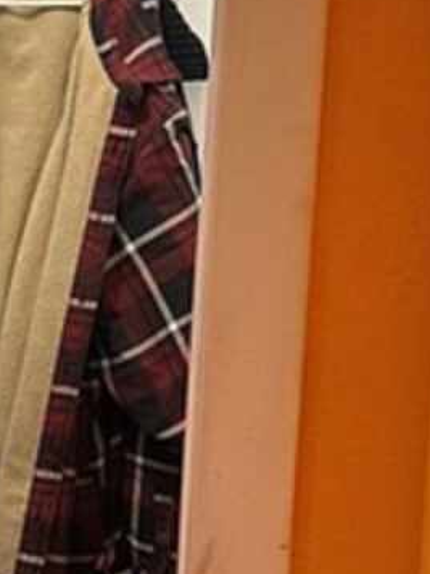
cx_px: -427
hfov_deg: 11.6
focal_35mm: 115
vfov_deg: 17.1
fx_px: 1905
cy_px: 397
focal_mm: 6.86
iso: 250
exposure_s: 1/60
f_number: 1.78
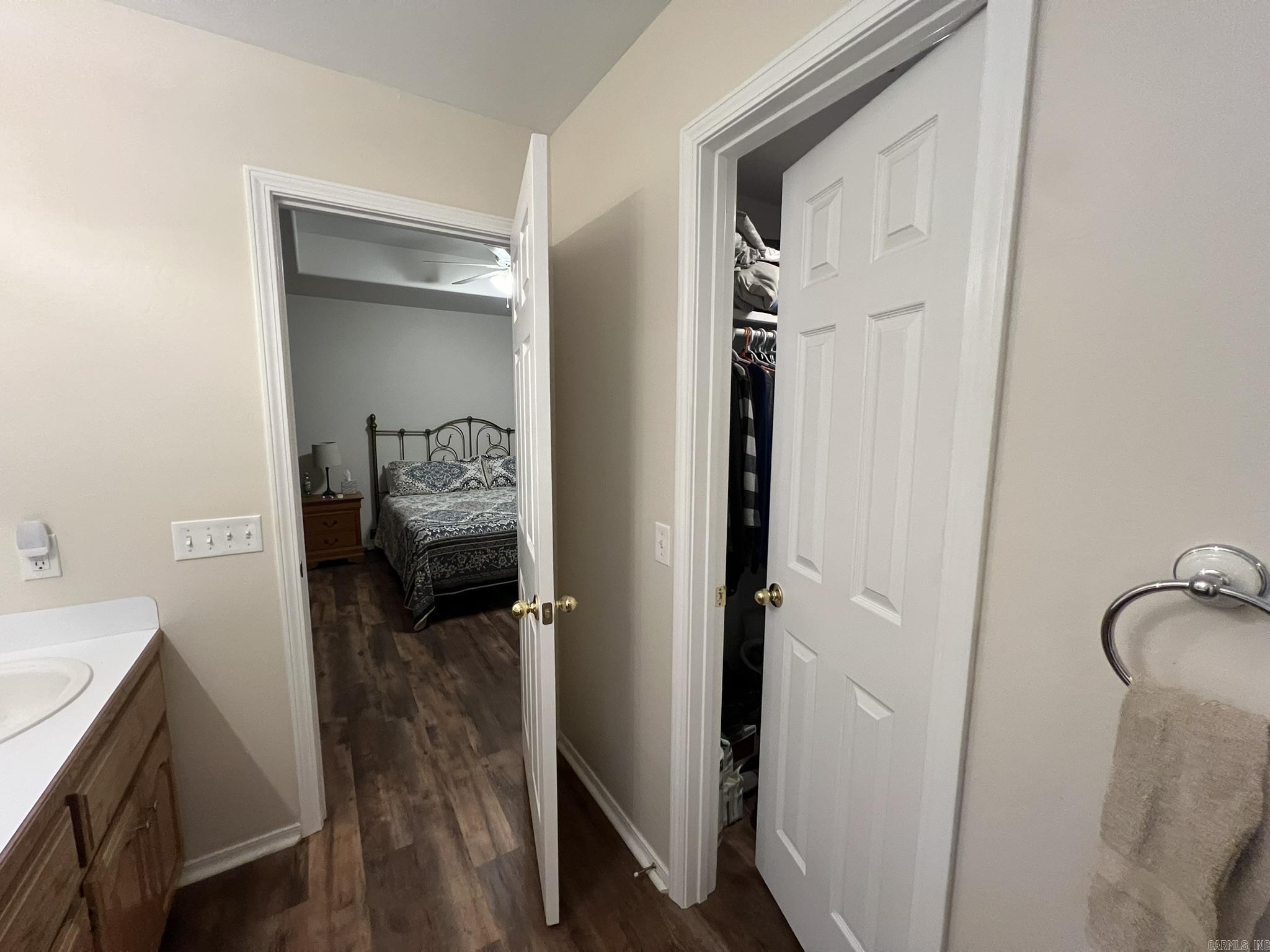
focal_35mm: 13
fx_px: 477
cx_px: 635
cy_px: 476
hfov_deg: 106.2
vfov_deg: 89.9
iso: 400
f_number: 1.8
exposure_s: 1/60
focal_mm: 1.57
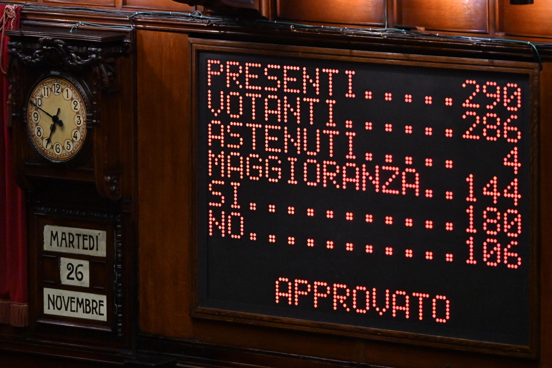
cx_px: 276
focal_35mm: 310
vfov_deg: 4.4
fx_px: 4753
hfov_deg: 6.6
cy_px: 184
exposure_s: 1/200
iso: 10000
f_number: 5.3
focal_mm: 310
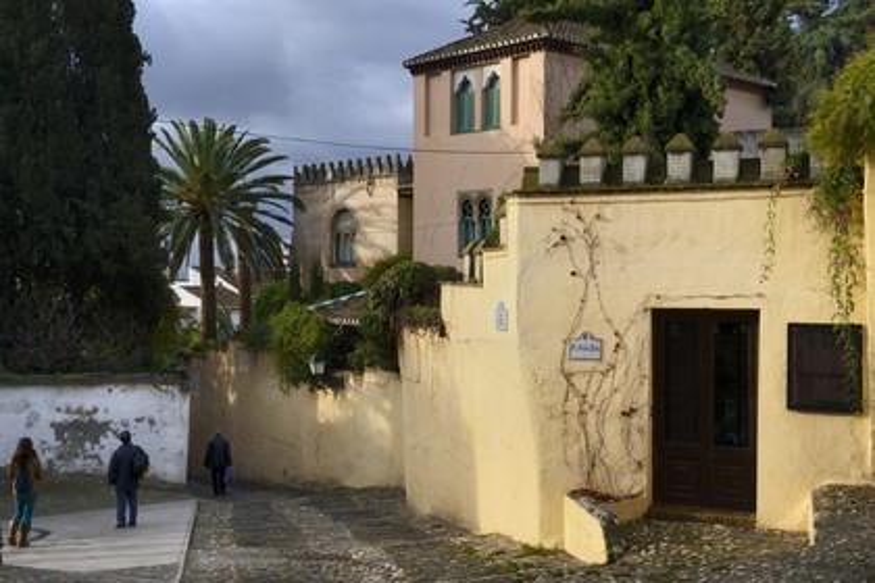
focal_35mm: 42
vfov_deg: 31.9
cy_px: 292
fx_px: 1021
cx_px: 438
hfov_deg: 46.4
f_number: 16
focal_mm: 42
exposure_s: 1/125
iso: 400
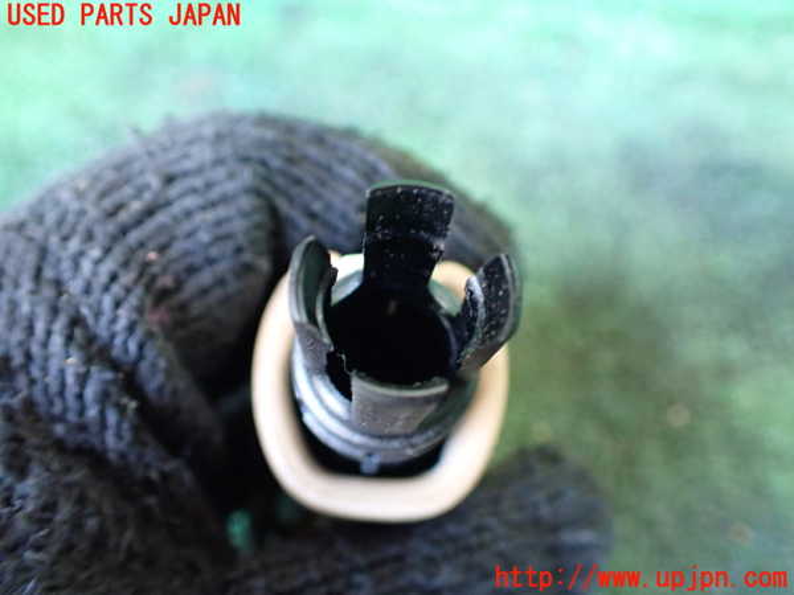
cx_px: 397
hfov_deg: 60.0
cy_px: 298
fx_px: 688
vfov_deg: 46.8
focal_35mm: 30
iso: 800
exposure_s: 1/40
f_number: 2.3
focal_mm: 5.4
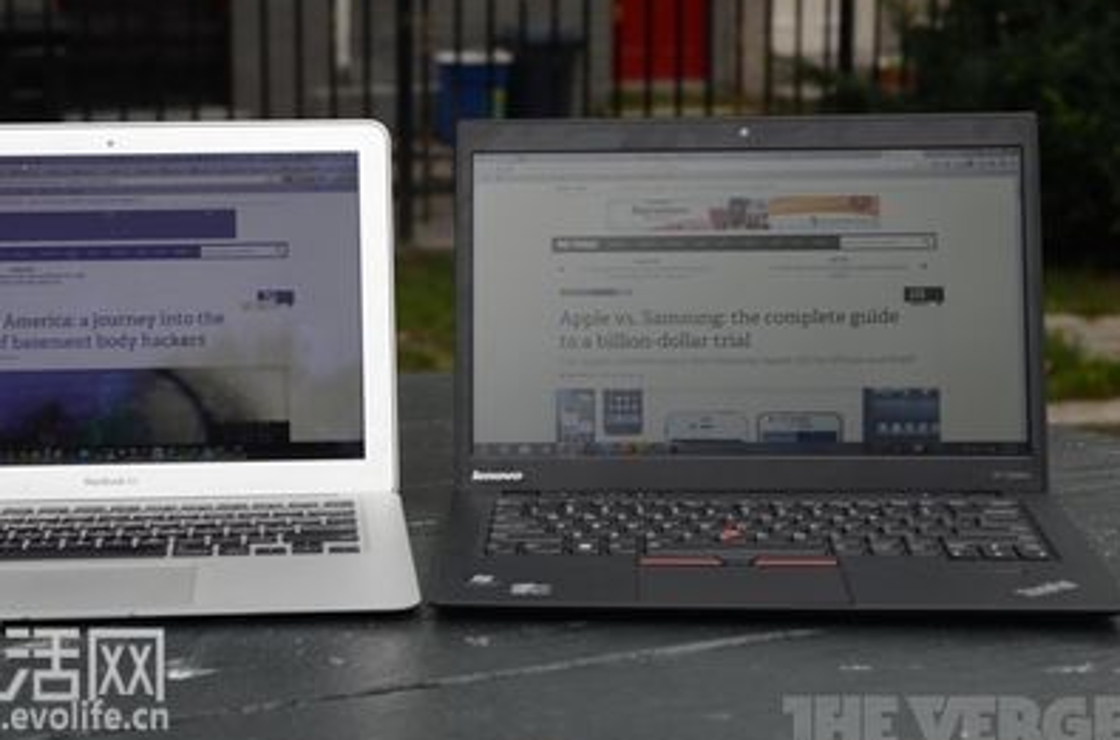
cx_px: 434
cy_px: 299
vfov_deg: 17.8
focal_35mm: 76
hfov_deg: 26.7
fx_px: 2358
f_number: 5.6
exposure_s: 1/40
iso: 560
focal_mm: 40
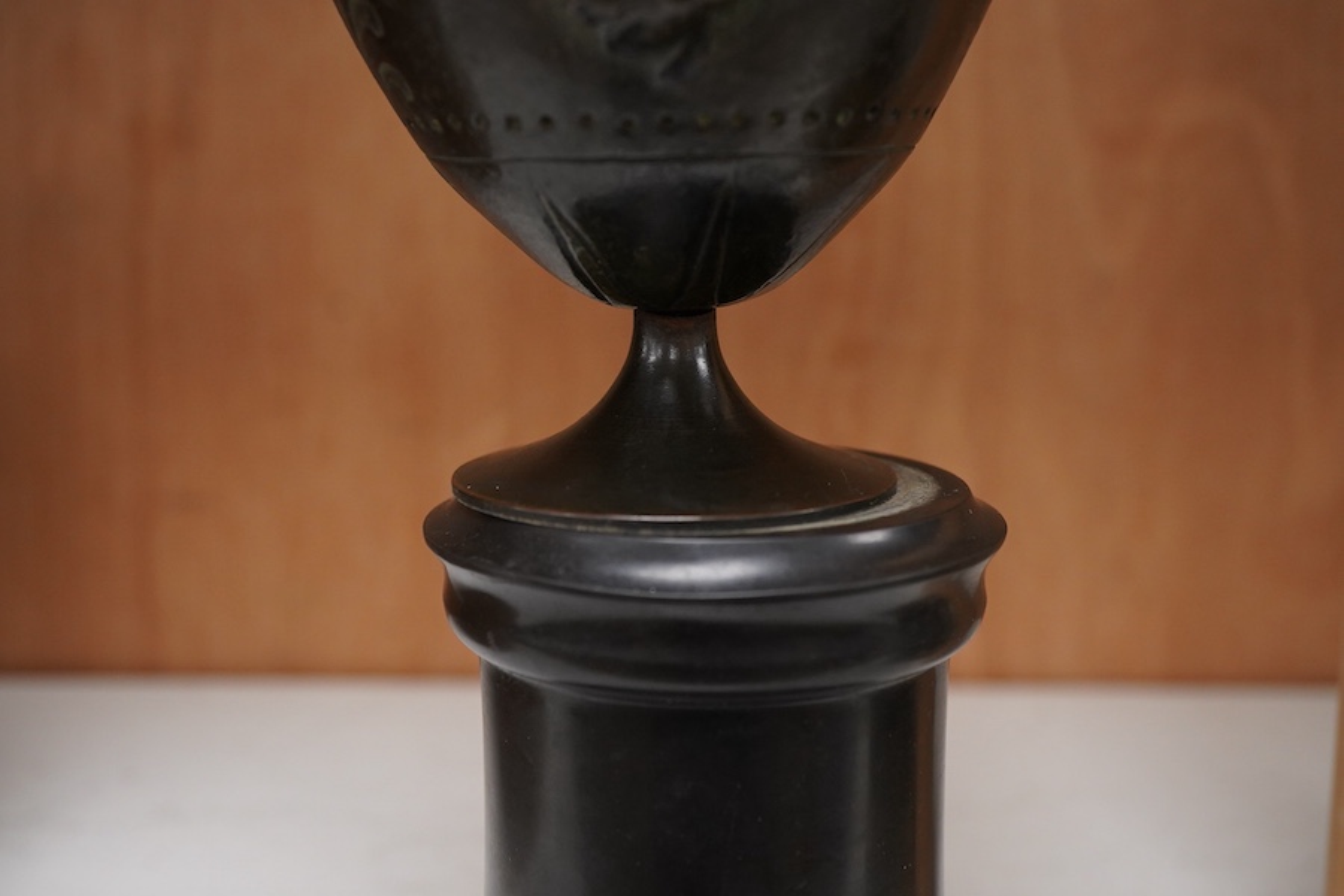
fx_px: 1680
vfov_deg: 29.9
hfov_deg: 43.6
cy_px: 448
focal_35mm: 45
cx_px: 672
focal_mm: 30
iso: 1250
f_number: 8
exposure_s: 1/125
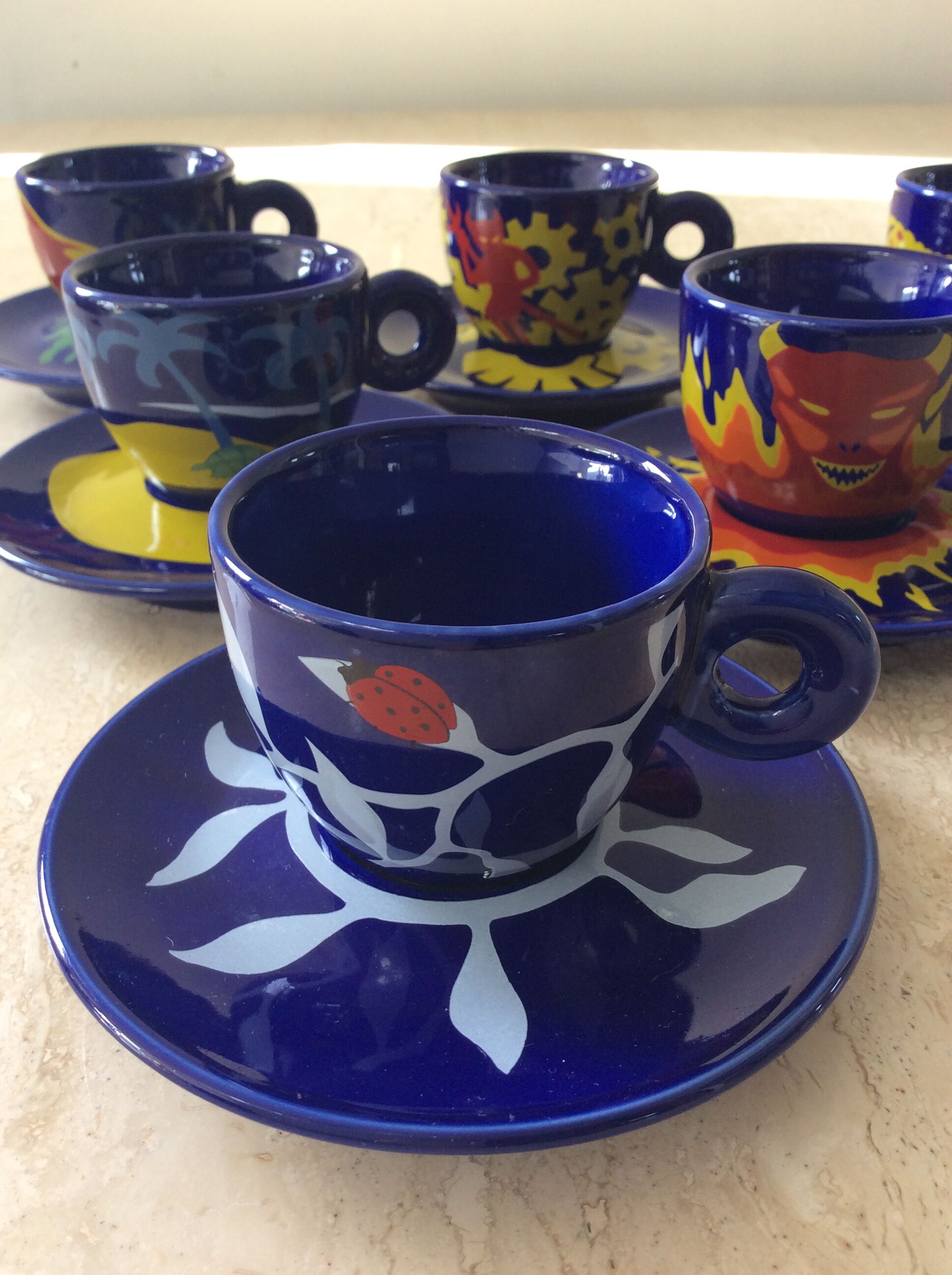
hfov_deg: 44.1
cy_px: 638
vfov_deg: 56.9
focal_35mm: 32
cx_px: 476
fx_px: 1177
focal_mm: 3.3
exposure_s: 1/25
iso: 40
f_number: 2.4
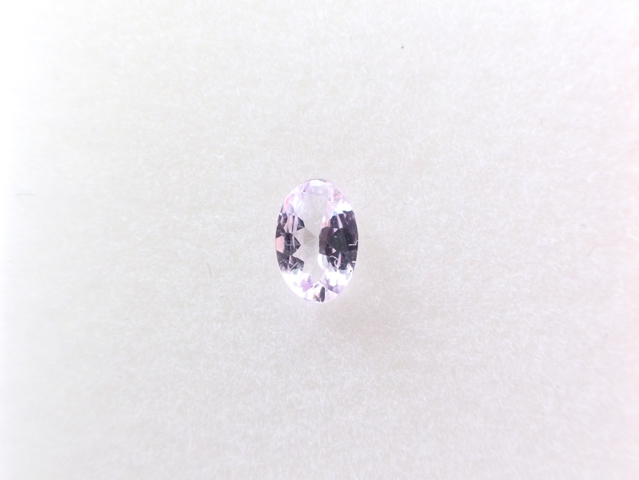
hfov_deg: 60.0
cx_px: 320
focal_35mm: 30
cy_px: 240
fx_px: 554
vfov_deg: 46.8
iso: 800
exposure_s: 1/100
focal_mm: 5.4
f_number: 3.2
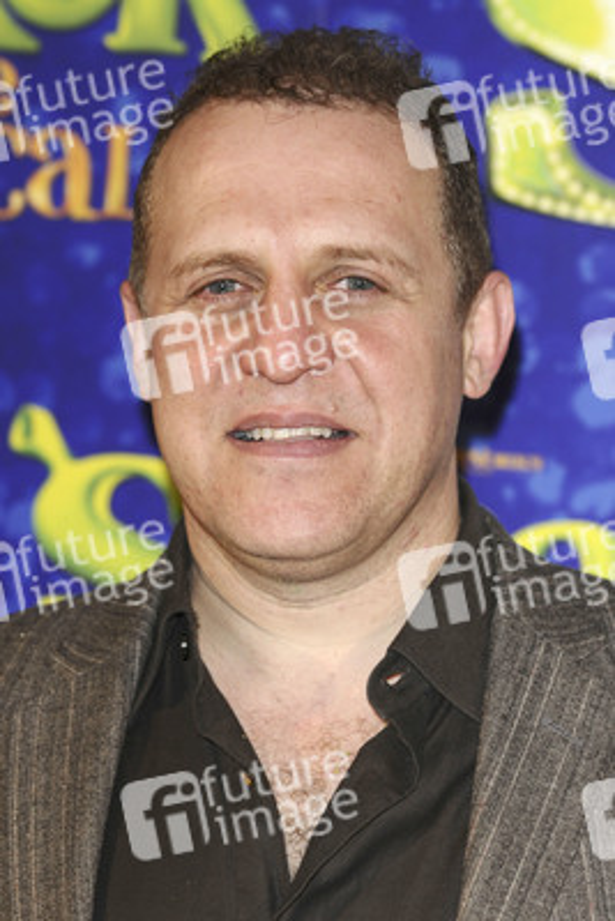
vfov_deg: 11.4
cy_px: 460
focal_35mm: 180
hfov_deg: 7.6
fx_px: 4608
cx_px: 308
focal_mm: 120
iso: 320
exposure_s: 1/200
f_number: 4
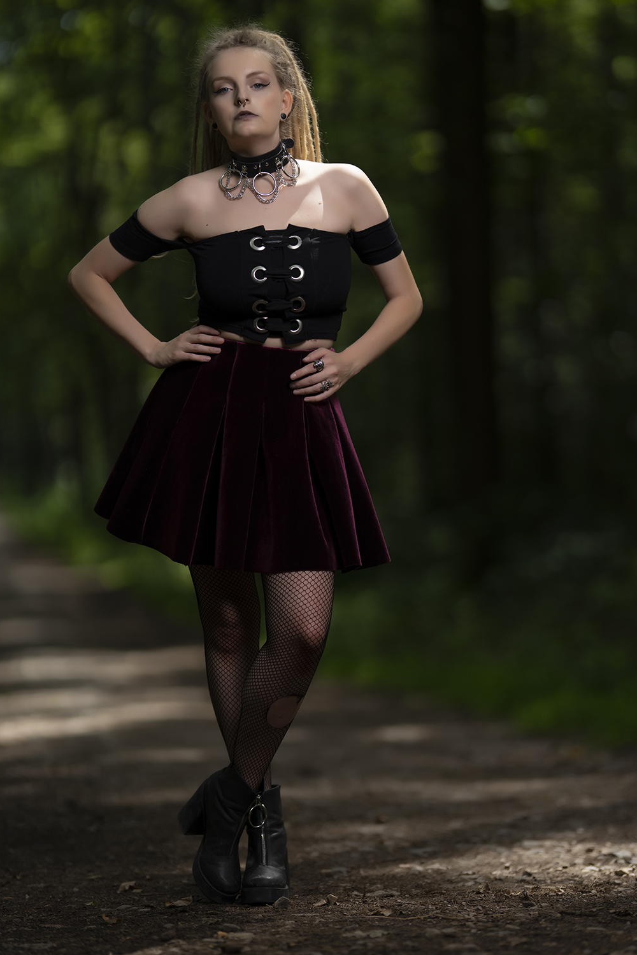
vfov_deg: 18.3
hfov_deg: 12.2
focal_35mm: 112
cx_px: 323
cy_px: 494
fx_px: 2972
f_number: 1.4
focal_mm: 105
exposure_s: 1/2000
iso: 50
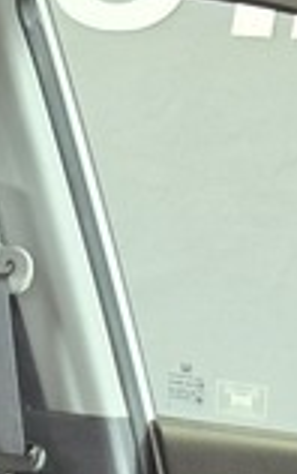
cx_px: 564
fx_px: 2043
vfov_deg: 11.9
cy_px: 921
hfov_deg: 8.0
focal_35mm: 158
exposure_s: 1/100
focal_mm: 5.4
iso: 500
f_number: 1.8
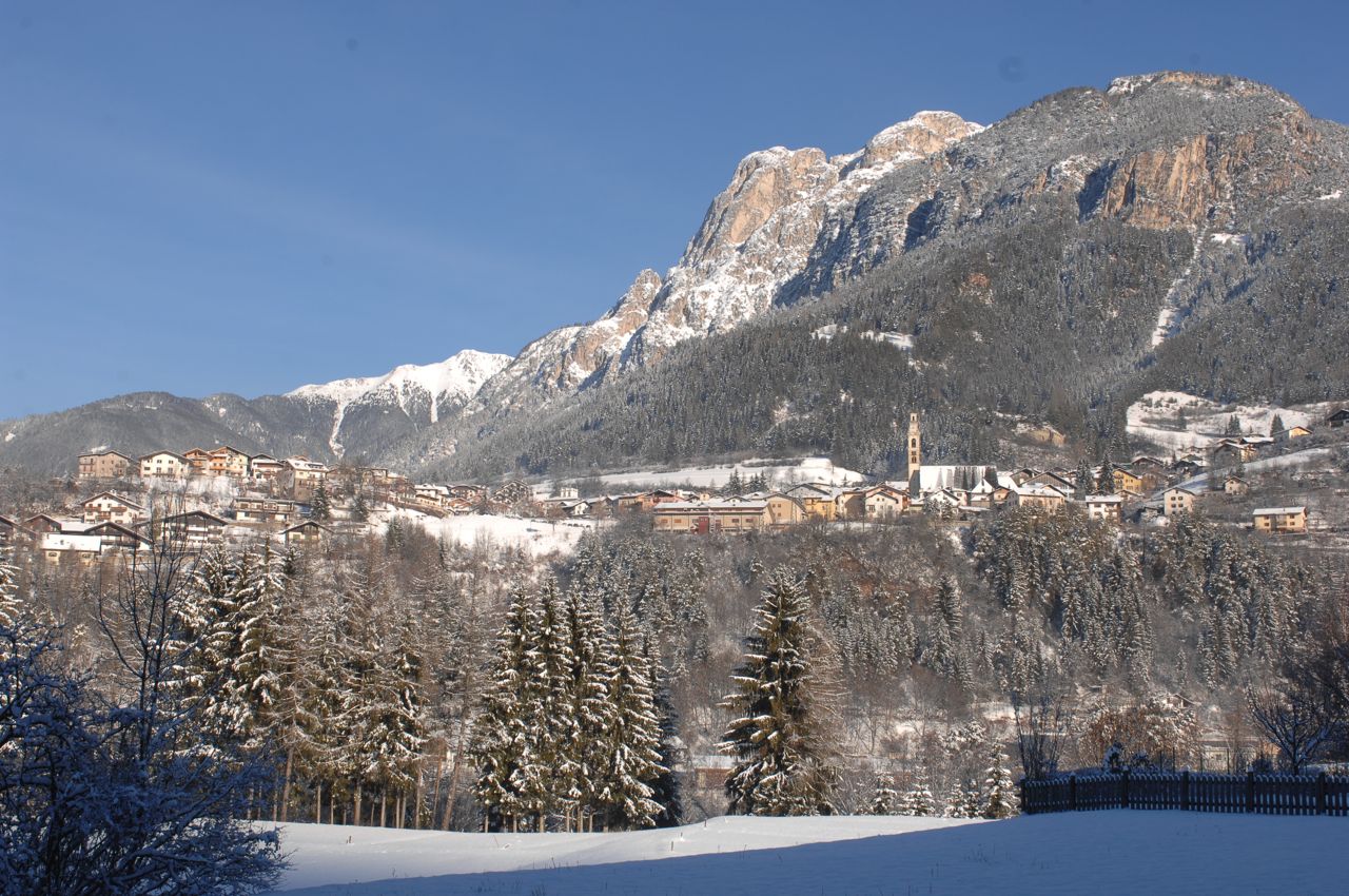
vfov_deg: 28.9
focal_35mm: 46
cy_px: 448
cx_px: 674
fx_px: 1740
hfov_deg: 42.4
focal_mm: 31
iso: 100
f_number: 11
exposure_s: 1/160
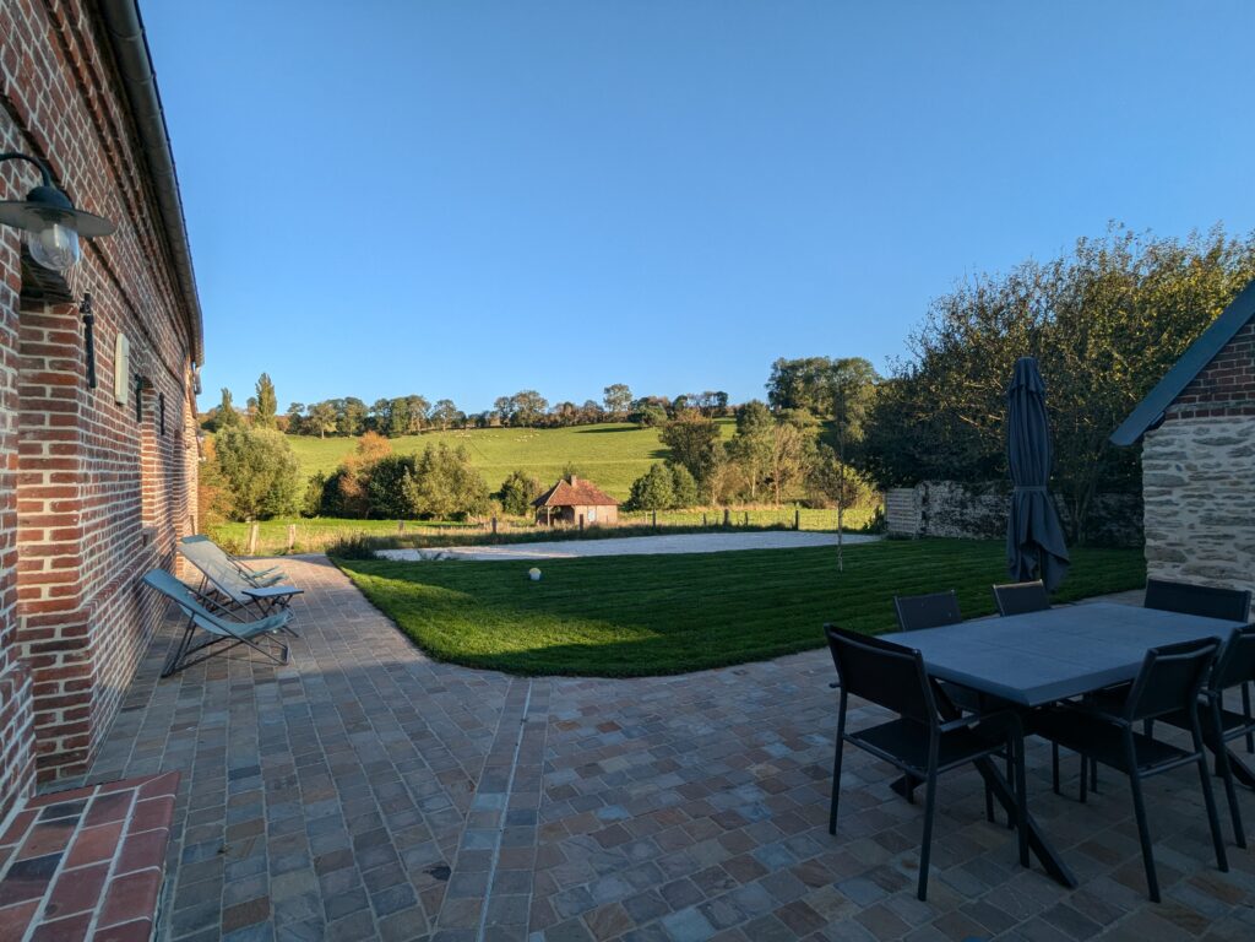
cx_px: 628
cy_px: 471
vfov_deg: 78.1
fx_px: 580
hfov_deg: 94.5
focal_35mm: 16
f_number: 2.2
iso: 48
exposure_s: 1/869
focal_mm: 2.35
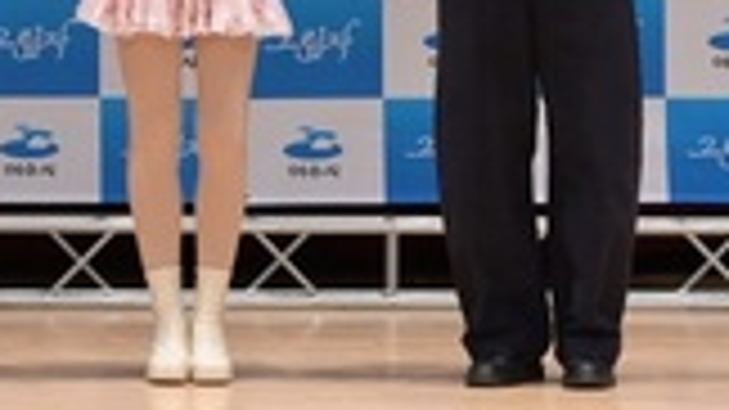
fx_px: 5778
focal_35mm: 299
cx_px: 9
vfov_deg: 4.0
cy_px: -228
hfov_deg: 7.2
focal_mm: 66
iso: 1600
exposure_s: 1/160
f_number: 5.6
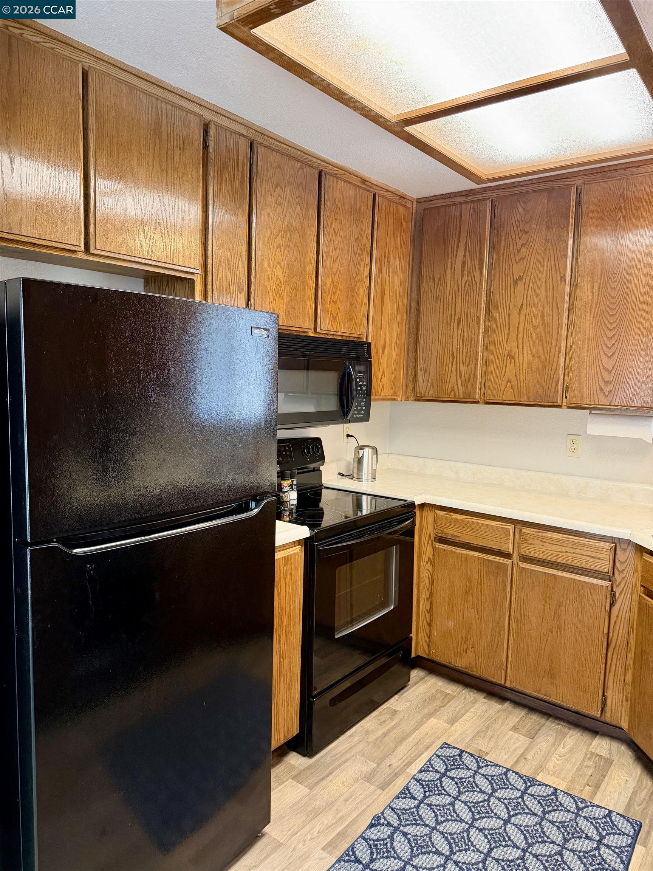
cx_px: 326
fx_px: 604
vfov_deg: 71.6
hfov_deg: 56.8
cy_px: 436
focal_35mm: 24
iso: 640
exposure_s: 1/60
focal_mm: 6.76
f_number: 1.78
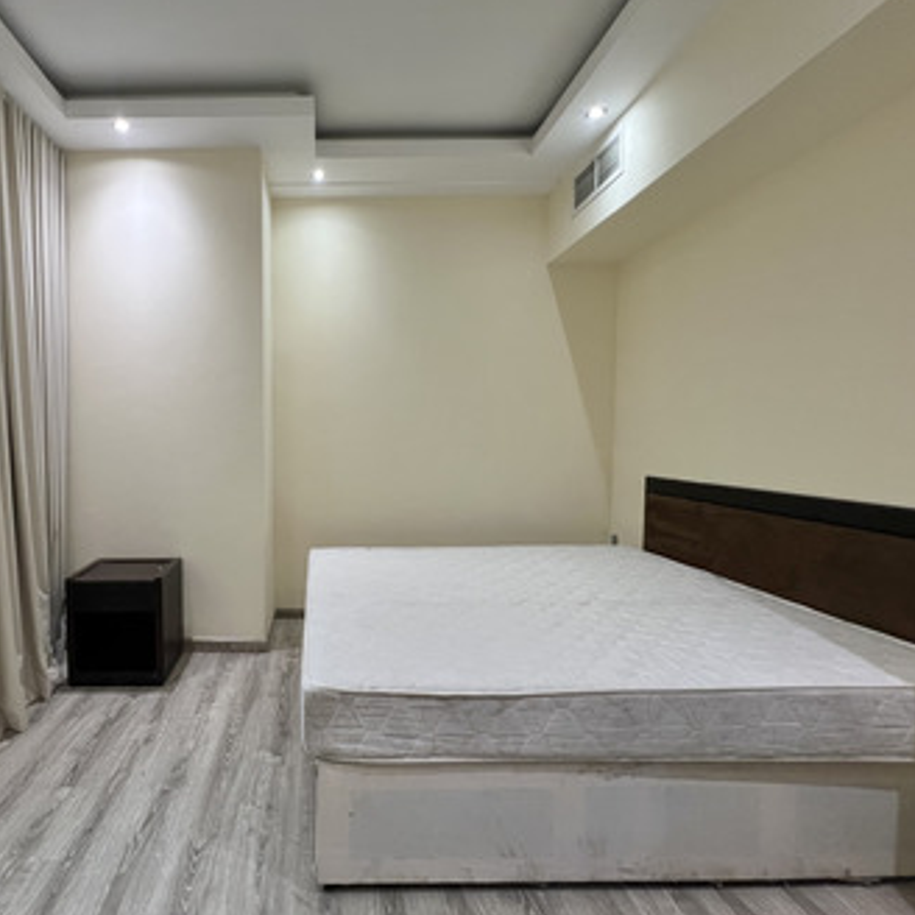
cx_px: 317
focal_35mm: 16
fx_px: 478
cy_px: 462
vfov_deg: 87.4
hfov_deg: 84.8
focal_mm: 1.57
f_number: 1.8
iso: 200
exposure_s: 1/100
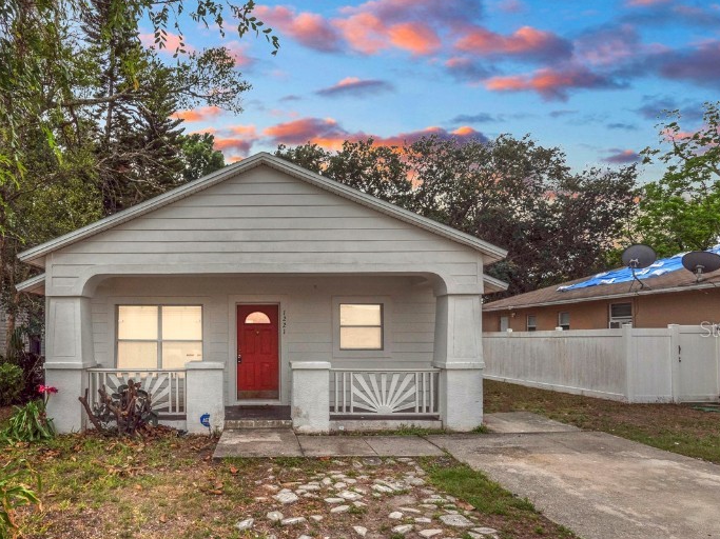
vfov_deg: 62.8
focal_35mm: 21
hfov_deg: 77.2
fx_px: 437
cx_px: 259
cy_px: 328
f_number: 11
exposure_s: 1/200
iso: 250
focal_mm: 7
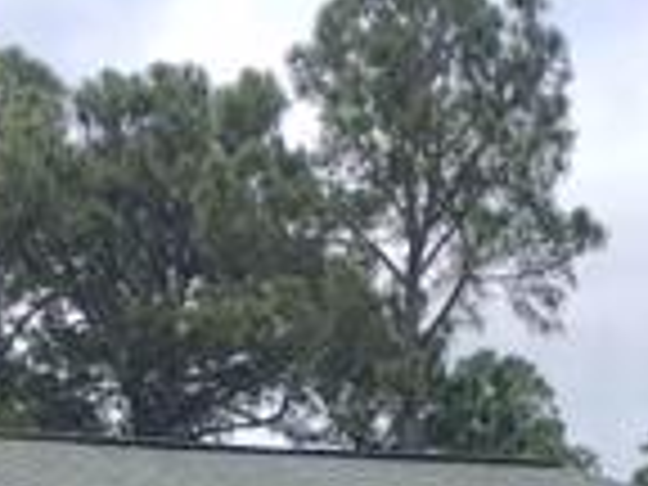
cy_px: 1066
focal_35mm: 129
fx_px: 2415
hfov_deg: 15.2
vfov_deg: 10.3
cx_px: 508
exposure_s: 1/818
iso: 25
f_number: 2.2
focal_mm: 4.15
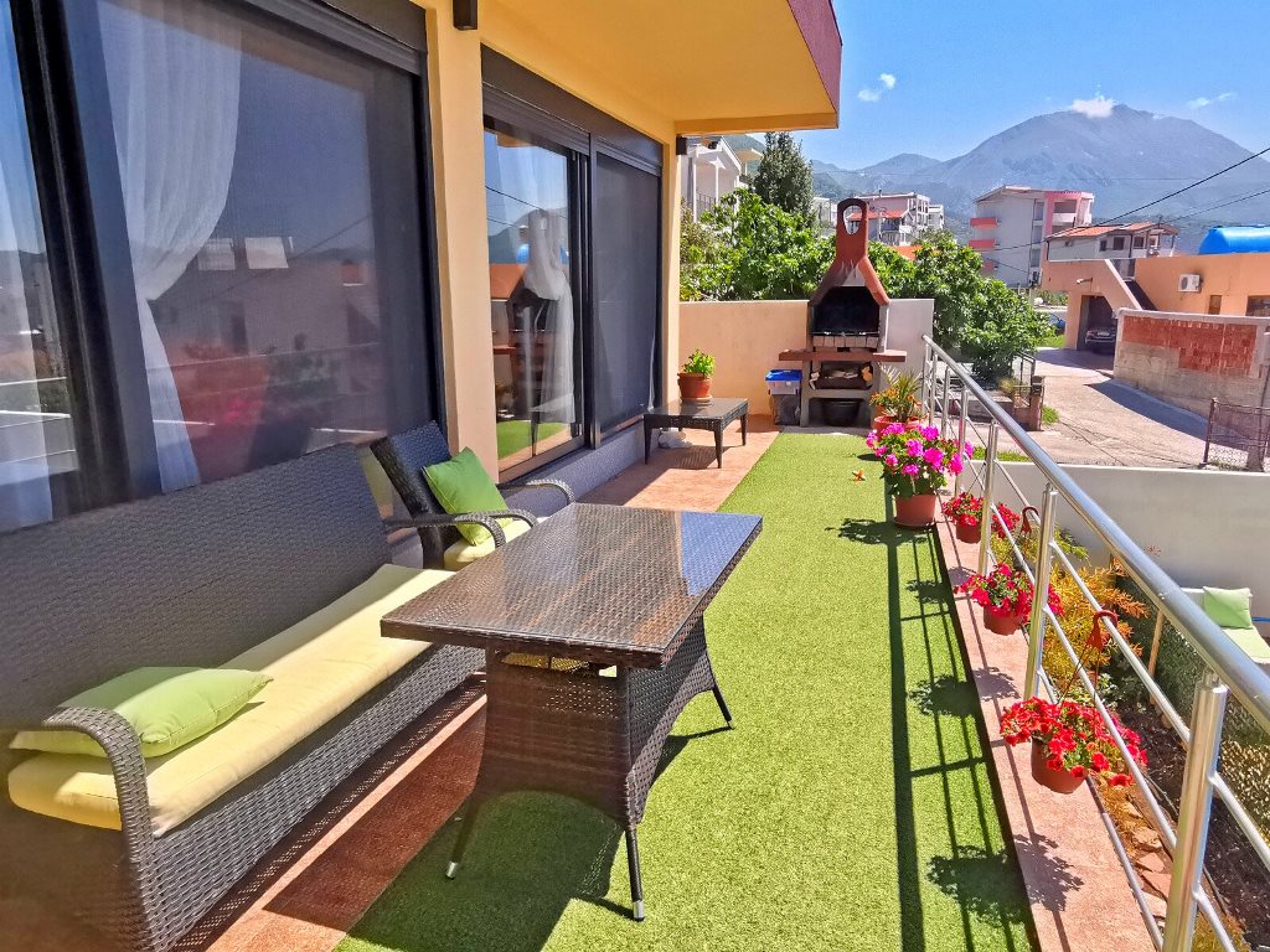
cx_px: 635
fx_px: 844
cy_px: 476
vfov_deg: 58.9
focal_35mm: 23
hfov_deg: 73.9
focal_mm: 2.35
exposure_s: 3
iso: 50
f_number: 2.2
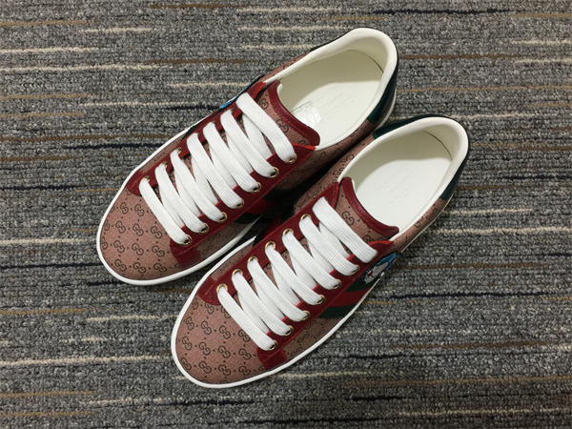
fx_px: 479
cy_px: 214
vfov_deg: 48.2
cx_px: 286
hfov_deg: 61.7
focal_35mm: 29
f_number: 2.2
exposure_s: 1/17
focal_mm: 4.15
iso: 40
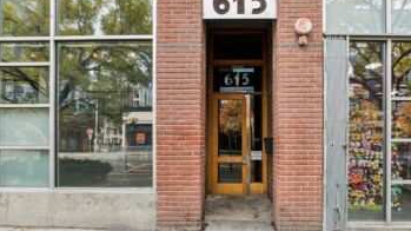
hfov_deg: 92.1
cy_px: 143
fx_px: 196
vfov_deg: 60.2
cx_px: 233
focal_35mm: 18
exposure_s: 1/30
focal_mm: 10
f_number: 9
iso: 400
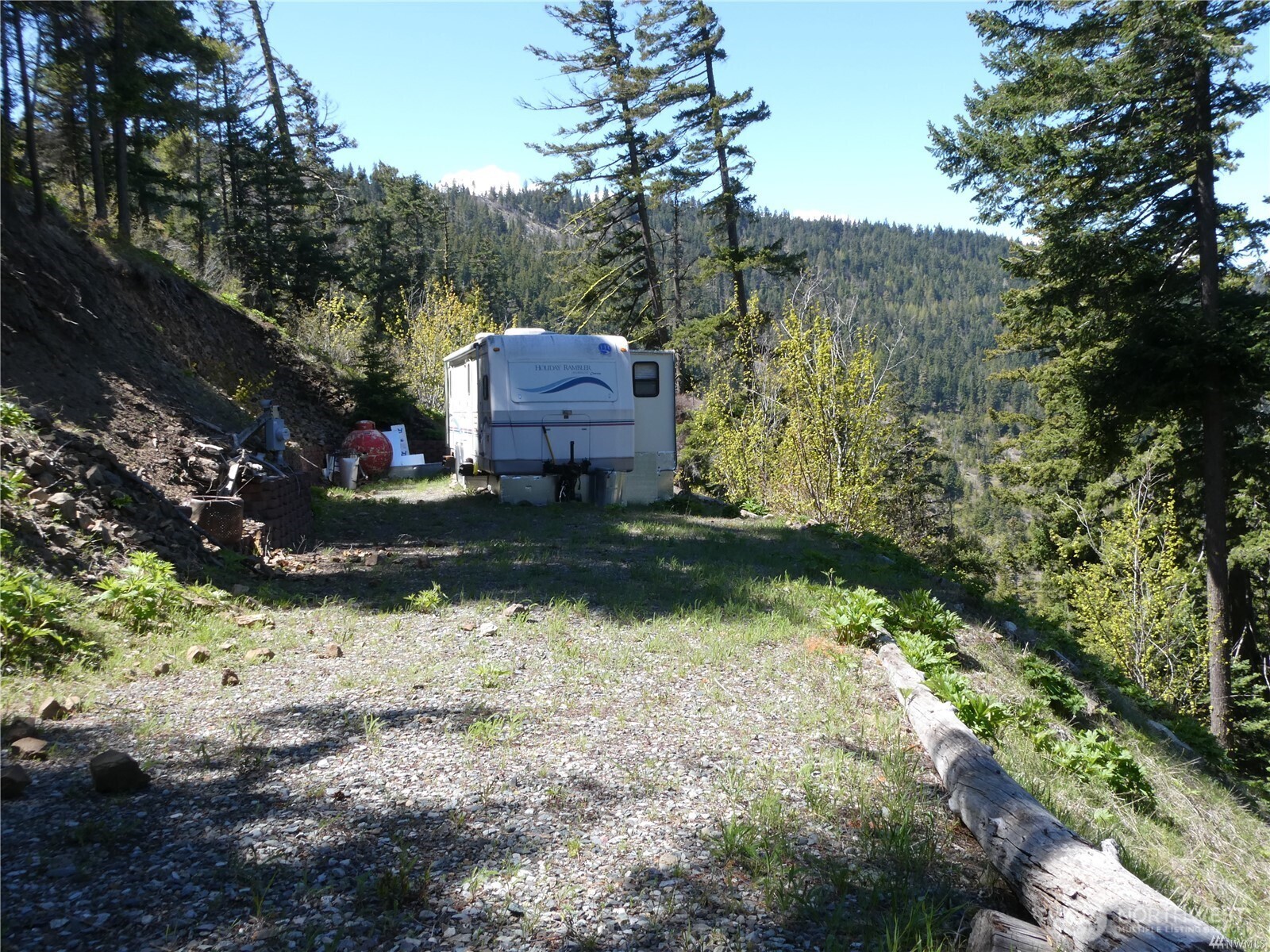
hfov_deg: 58.4
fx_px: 1137
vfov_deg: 45.4
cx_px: 635
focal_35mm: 31
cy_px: 476
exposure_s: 1/125
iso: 80
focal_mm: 5.4
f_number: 5.6
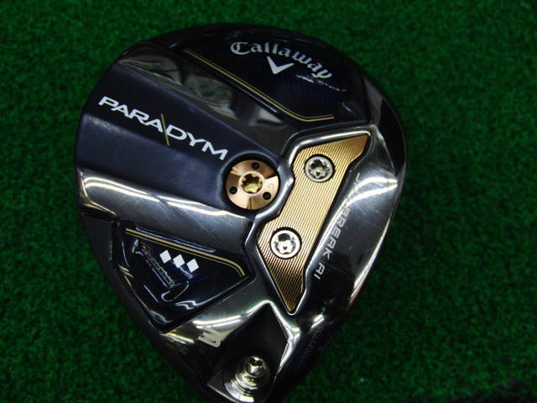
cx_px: 268
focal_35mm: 37
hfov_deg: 50.1
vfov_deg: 38.7
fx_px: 574
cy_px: 202
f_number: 3.6
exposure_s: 1/80
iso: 250
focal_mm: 6.42
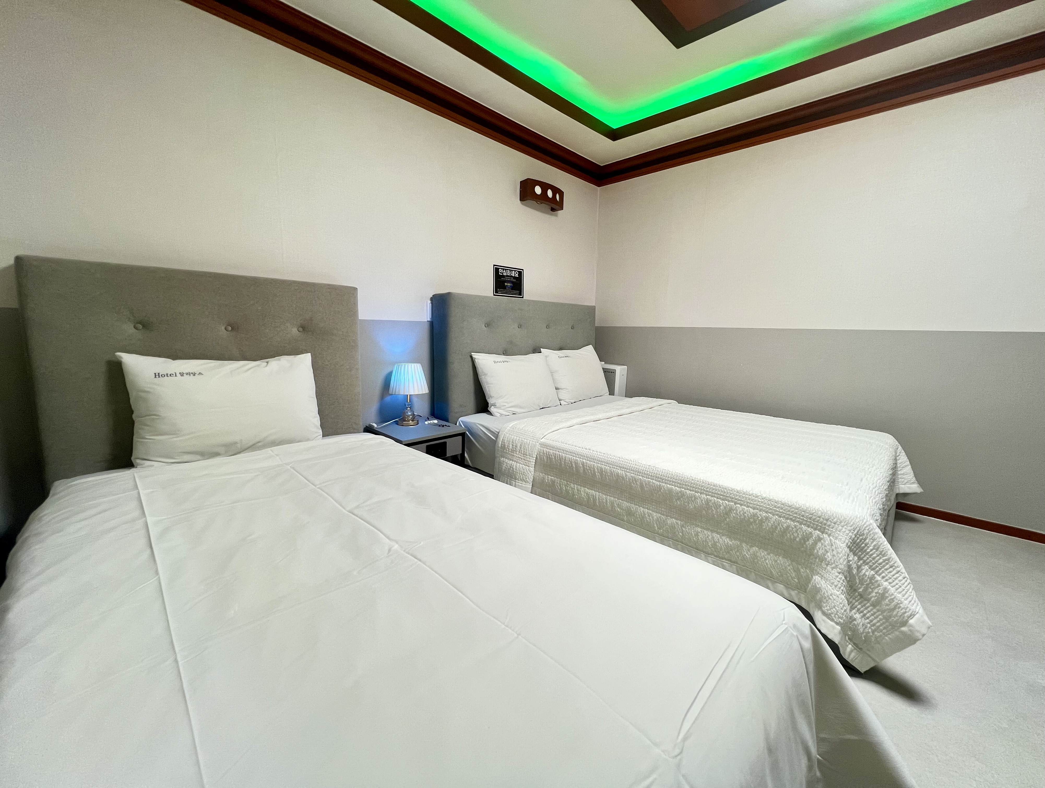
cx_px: 522
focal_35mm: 13
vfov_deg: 90.1
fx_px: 393
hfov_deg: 106.1
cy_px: 394
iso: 200
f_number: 1.8
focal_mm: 1.57
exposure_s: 1/60
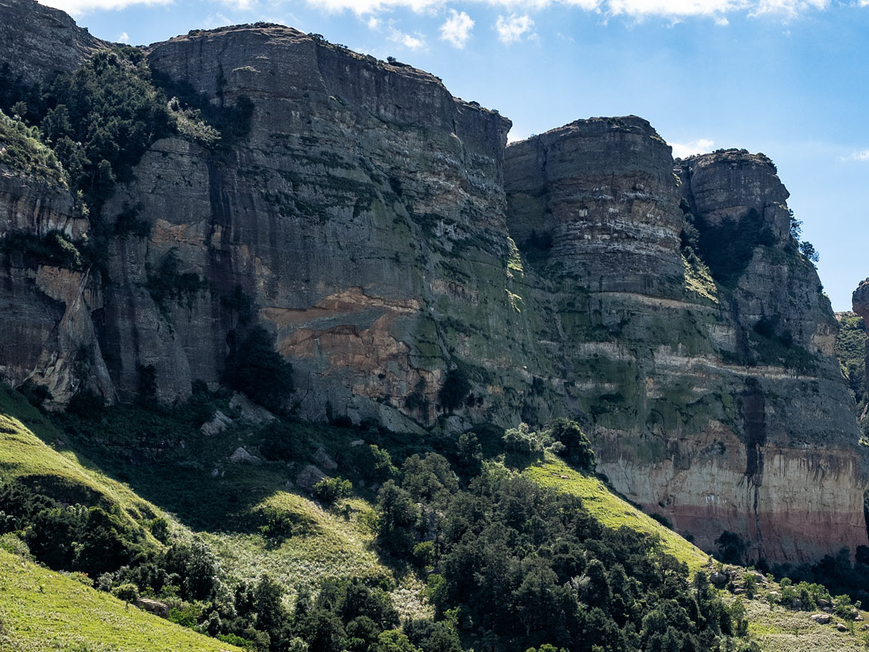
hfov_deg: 20.6
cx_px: 683
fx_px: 2360
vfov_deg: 15.7
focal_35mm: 94
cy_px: 492
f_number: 5.6
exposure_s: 1/500
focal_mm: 29
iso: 200
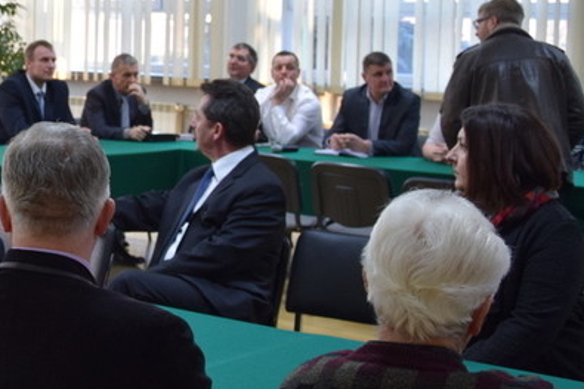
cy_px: 115
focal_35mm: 91
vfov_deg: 14.9
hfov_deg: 21.5
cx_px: -16
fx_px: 1479
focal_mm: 25
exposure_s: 1/60
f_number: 4
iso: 900
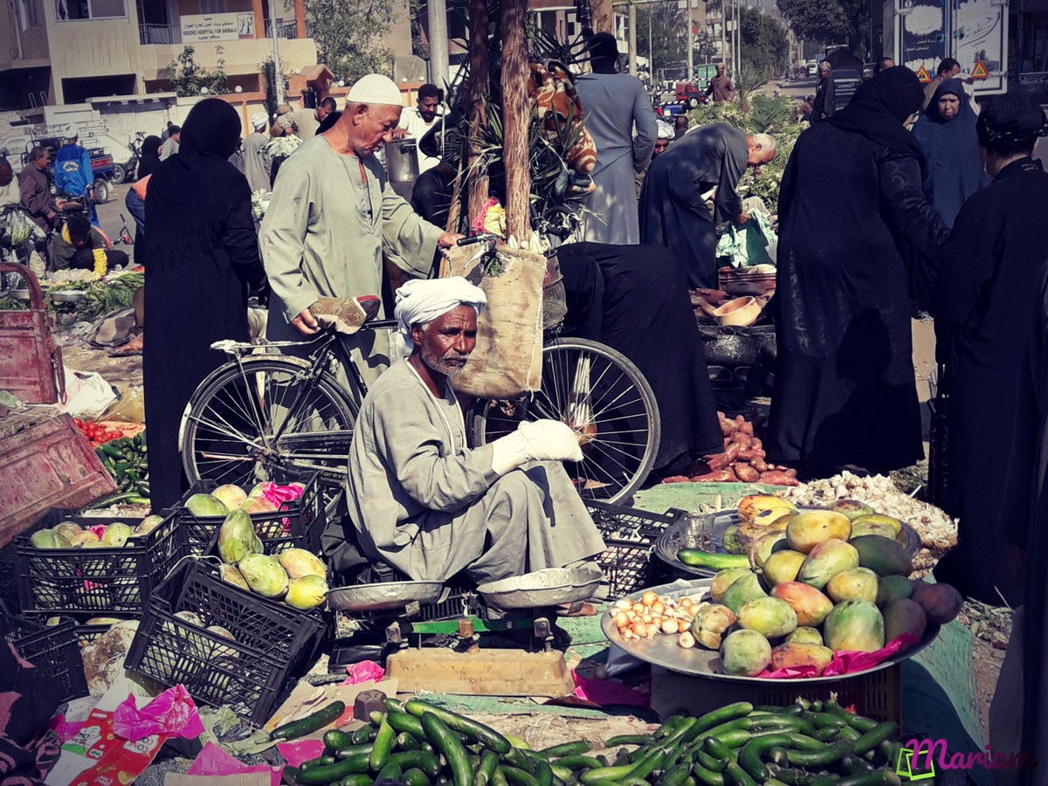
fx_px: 848
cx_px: 524
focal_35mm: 28
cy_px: 393
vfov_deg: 49.7
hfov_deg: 63.4
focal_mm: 3.7
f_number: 1.9
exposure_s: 1/1675
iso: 40
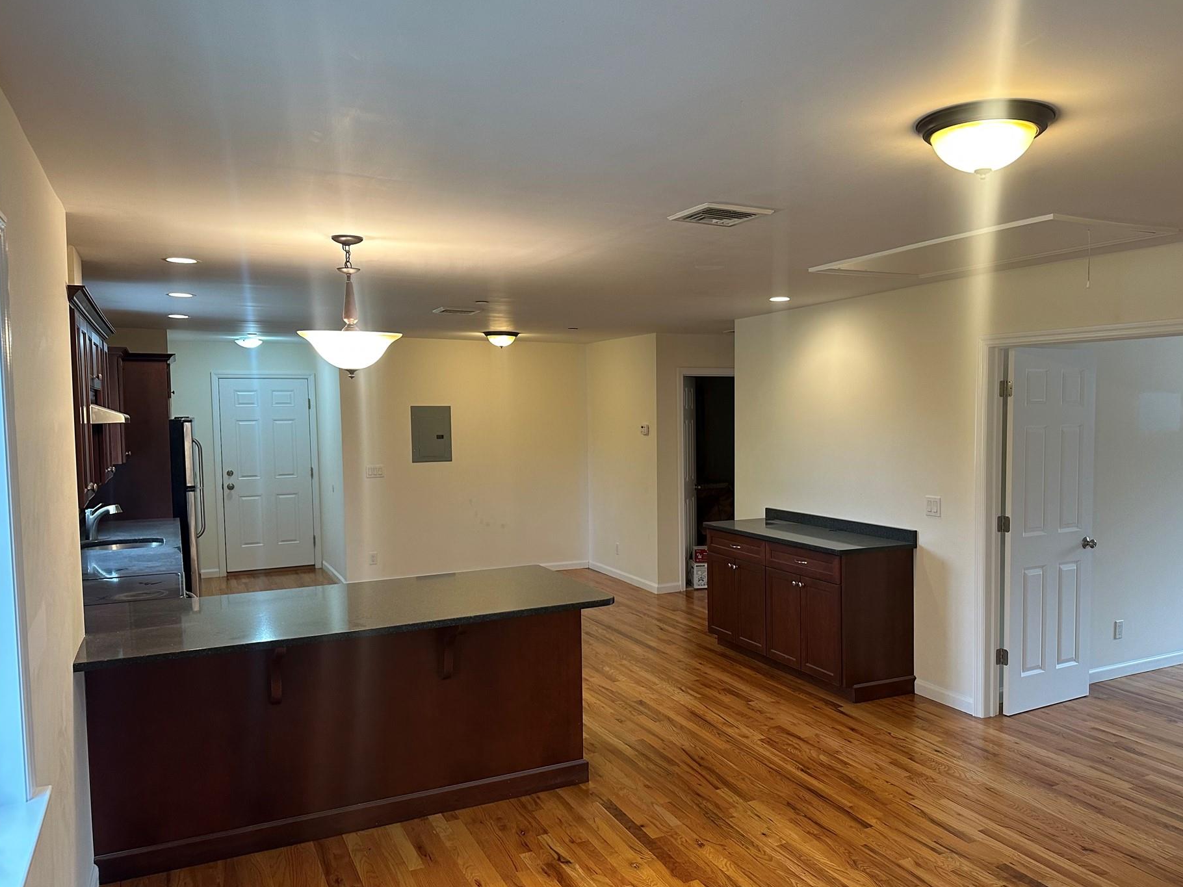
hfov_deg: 65.1
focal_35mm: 27
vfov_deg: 51.3
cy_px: 482
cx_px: 656
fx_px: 923
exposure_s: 1/120
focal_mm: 6.86
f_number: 1.78
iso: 200
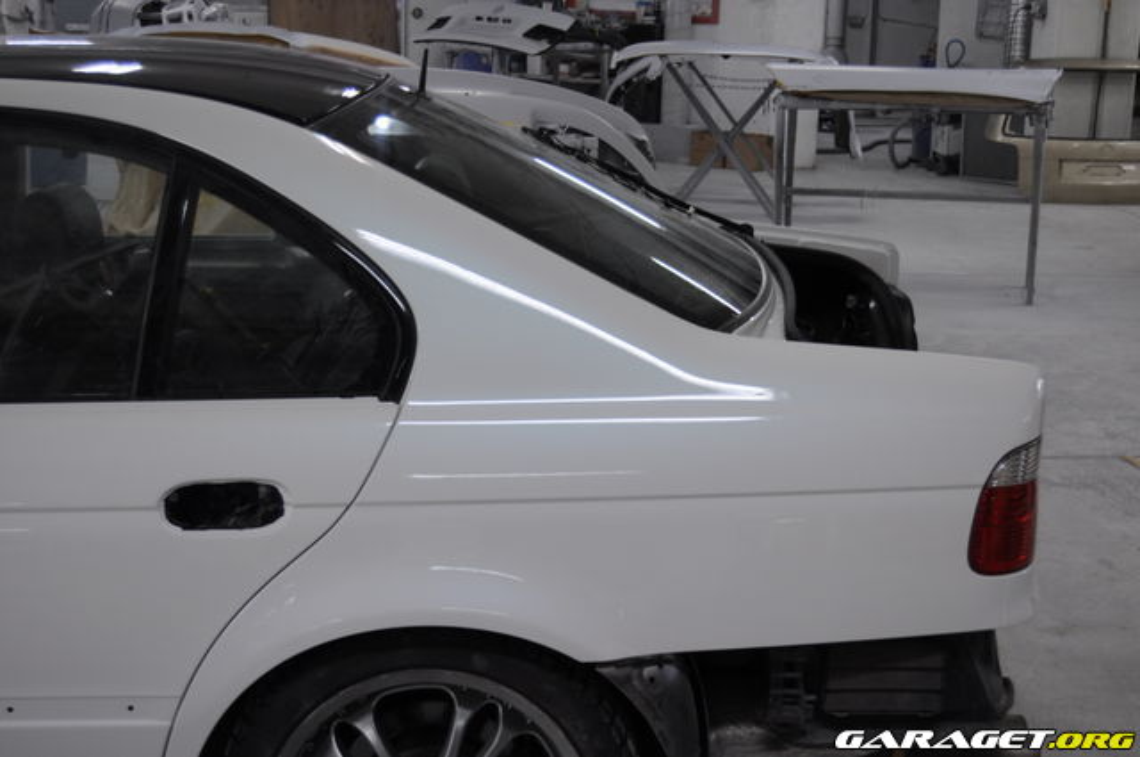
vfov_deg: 23.7
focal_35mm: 57
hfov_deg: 35.1
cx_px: 570
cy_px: 378
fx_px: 1803
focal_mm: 38
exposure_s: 1/60
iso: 500
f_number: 4.8
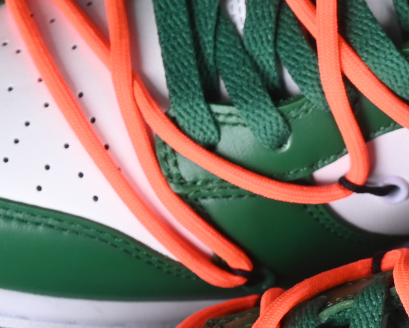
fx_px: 3535
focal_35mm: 292
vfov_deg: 5.3
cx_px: 475
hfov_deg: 6.6
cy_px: 260
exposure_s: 1/80
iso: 160
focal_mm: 50
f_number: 7.1
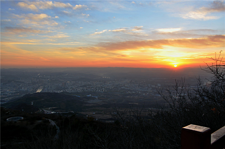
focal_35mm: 33
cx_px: 112
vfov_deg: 39.8
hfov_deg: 57.3
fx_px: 206
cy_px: 74
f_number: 22
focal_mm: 22
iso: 200
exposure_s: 1/6
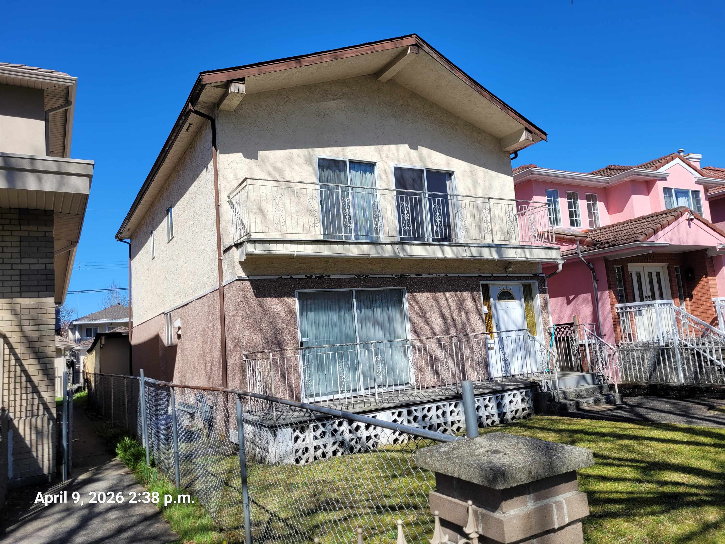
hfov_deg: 67.3
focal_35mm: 26
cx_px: 362
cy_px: 272
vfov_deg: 53.1
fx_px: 545
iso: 40
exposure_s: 1/2259
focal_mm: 5.4
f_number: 1.8
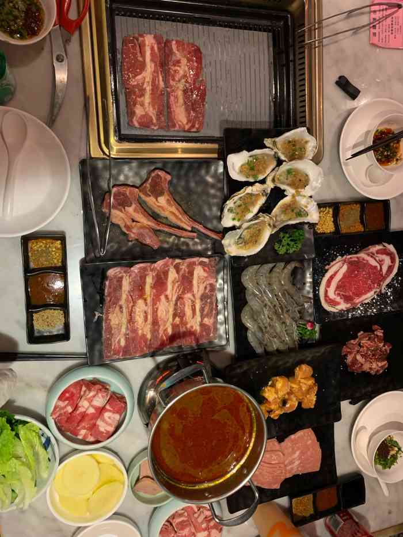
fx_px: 403
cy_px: 268
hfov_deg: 53.1
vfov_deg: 67.3
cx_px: 202
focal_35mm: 26
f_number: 1.8
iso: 250
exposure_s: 1/33
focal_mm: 4.25
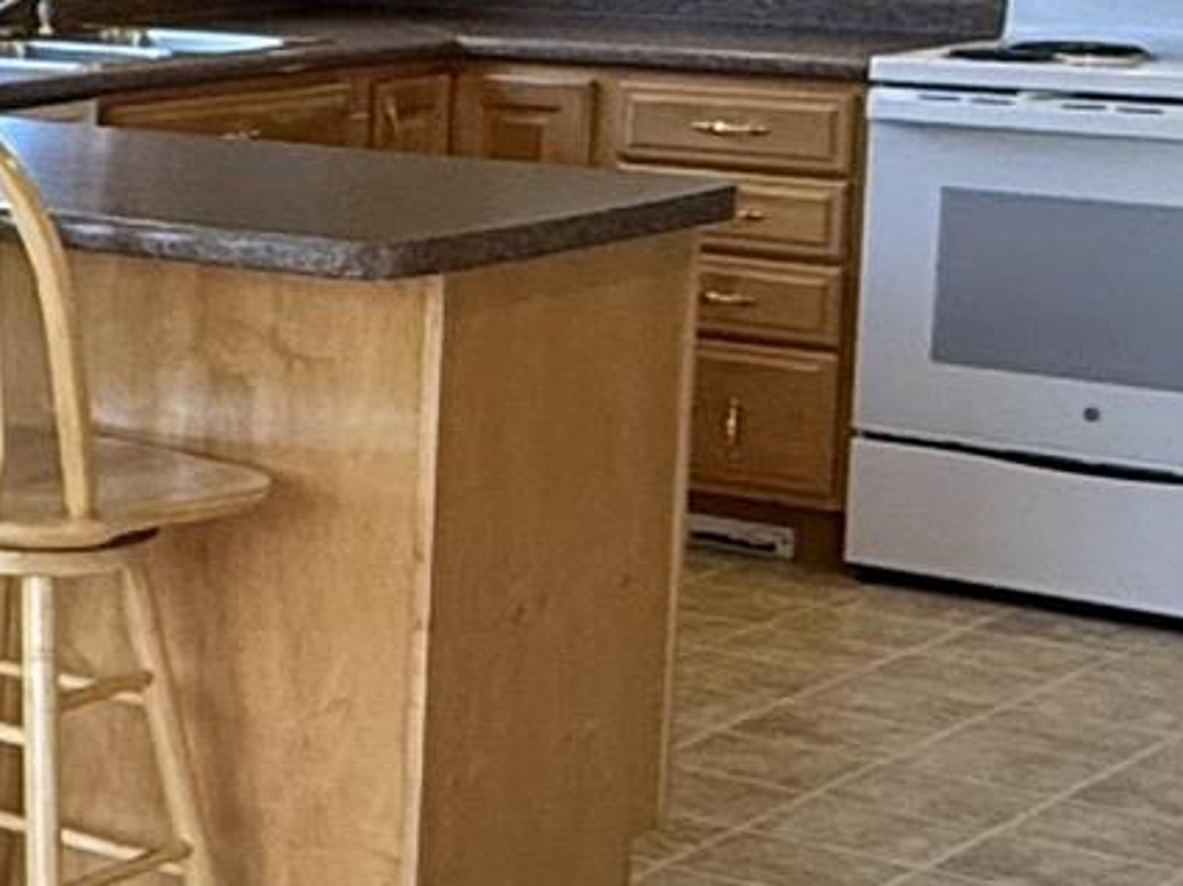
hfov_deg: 16.4
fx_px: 3450
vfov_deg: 14.6
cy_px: 186
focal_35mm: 101
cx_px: -939
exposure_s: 1/120
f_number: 2.2
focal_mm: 2.22
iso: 320
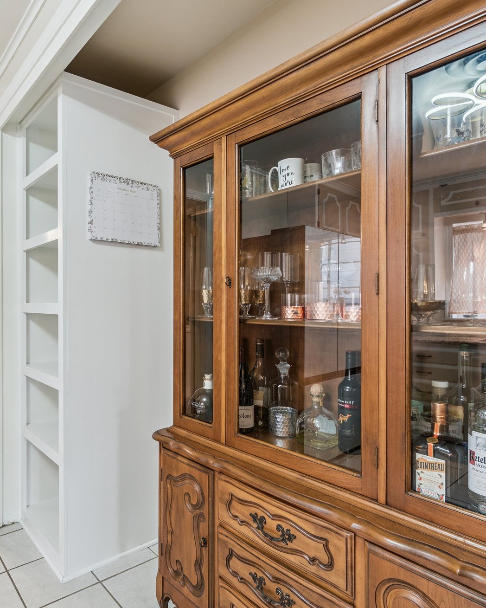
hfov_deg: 61.6
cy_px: 313
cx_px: 161
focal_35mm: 22
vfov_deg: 75.0
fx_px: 396
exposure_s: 1/20
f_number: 6.3
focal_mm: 10
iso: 200
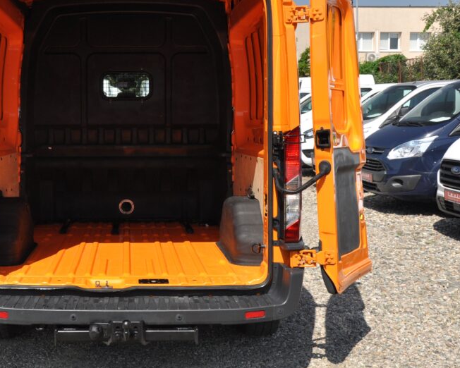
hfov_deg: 34.7
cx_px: 124
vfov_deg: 28.5
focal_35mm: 53
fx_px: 722
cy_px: 137
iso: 500
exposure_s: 1/400
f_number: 10
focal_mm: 24
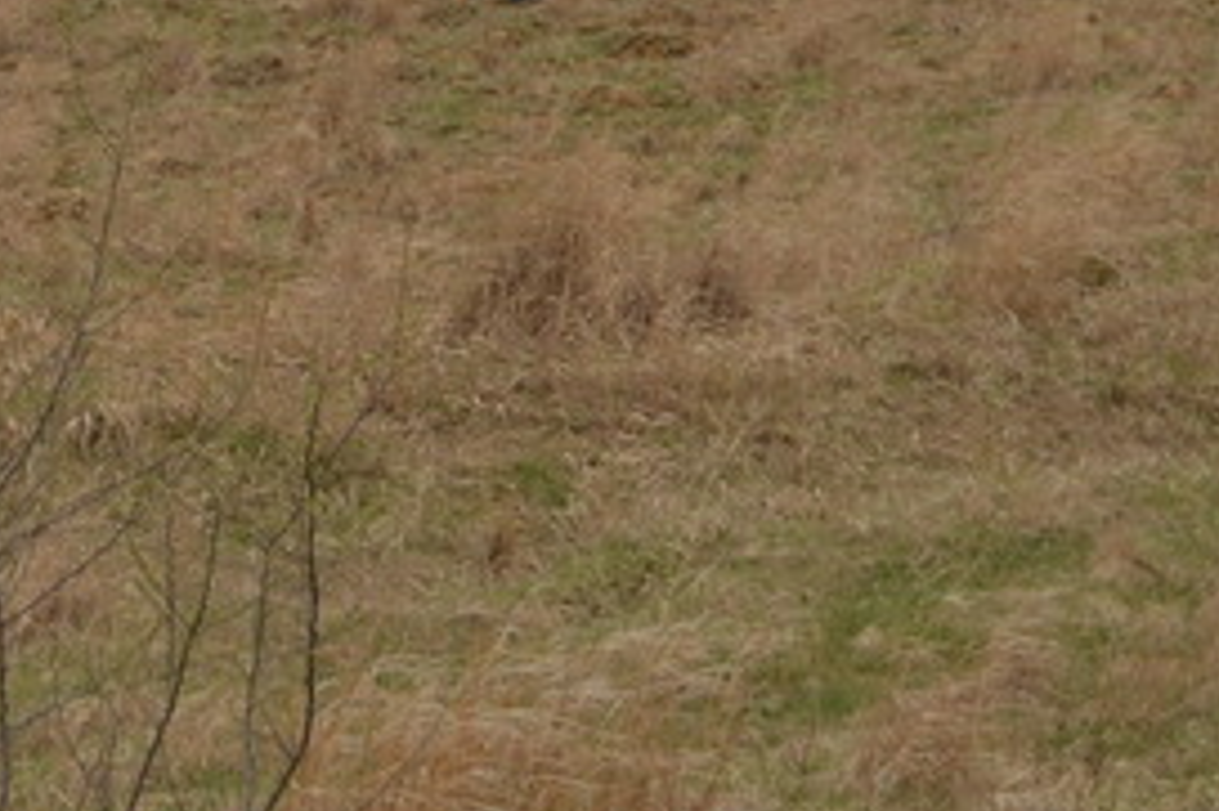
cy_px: -327
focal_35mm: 165
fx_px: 5583
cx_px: -38
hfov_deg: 12.3
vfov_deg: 8.2
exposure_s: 1/1600
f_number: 4.5
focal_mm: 30
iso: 320
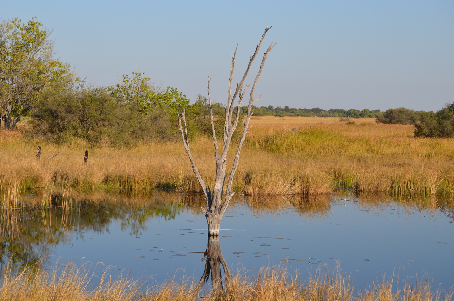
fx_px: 1038
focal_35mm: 82
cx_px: 227
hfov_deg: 24.7
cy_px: 150
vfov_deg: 16.5
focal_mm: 55
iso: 125
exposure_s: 1/250
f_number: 8
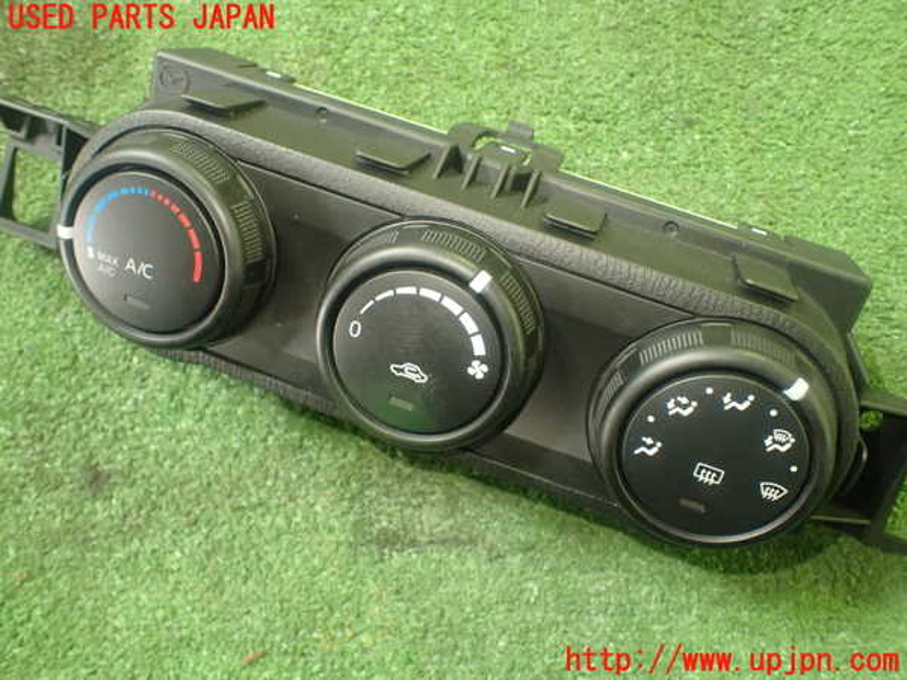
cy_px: 340
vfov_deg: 46.8
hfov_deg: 60.0
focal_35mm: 30
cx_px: 454
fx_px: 786
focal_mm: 5.4
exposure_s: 1/50
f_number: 2.3
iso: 800
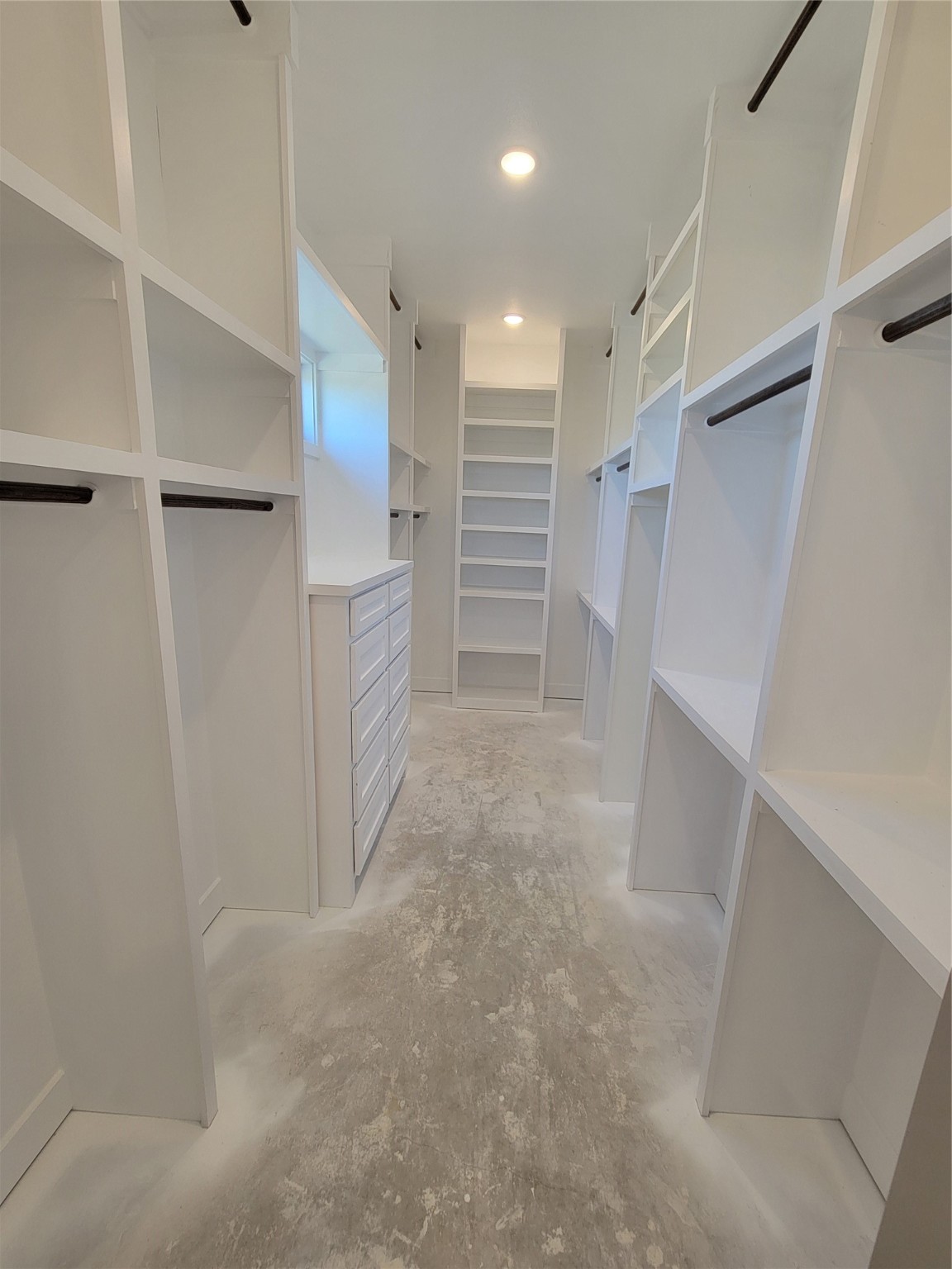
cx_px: 476
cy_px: 634
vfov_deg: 106.2
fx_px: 477
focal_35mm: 13
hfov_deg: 89.9
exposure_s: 1/60
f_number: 2.2
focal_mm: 2.2
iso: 100
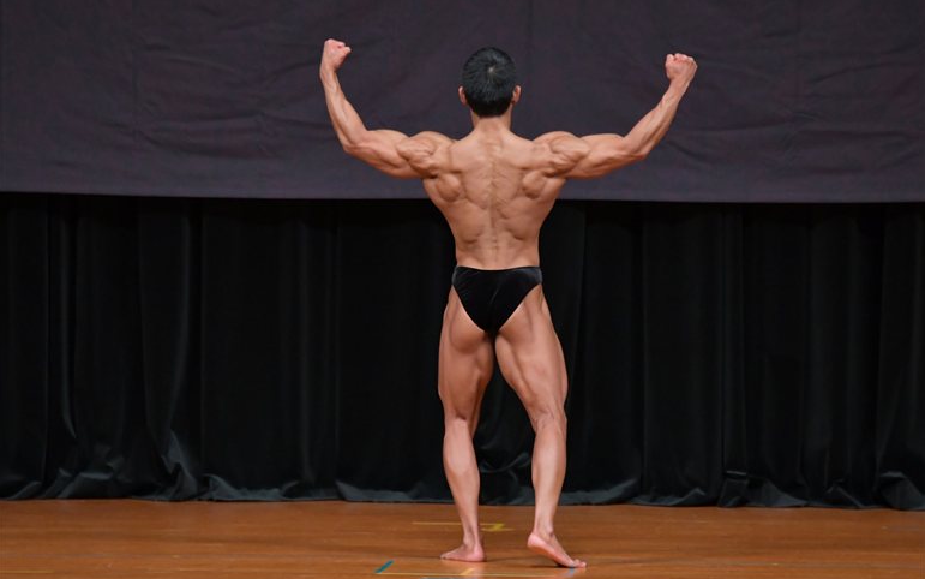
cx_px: 462
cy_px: 287
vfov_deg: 4.5
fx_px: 7362
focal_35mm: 292
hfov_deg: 7.2
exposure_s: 1/400
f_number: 5.6
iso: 4000
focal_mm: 190
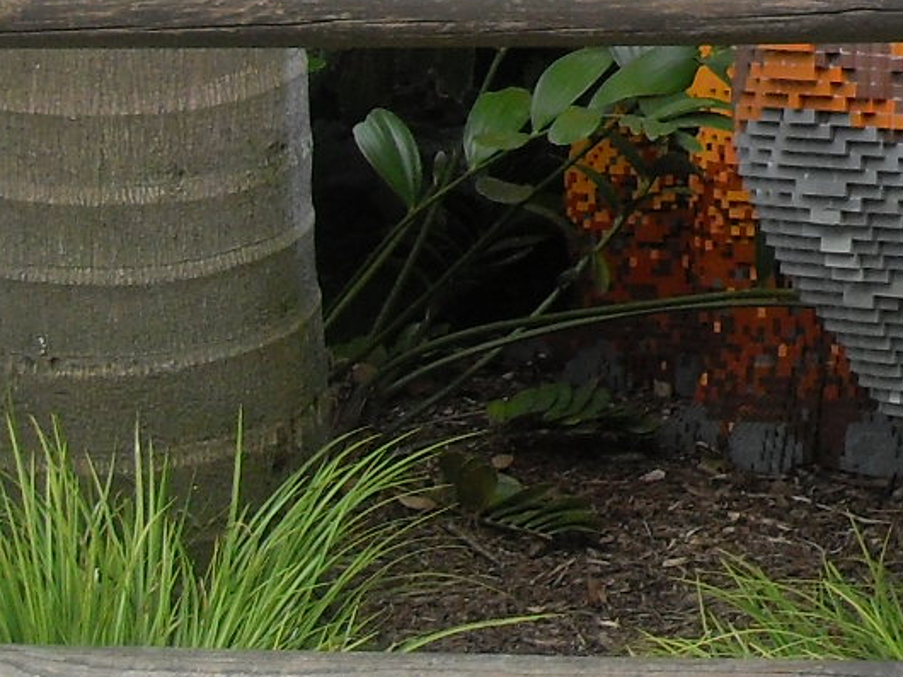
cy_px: -418
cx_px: 1593
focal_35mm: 143
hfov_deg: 12.6
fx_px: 3729
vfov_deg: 10.0
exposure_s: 1/125
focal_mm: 6.3
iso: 80
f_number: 2.8
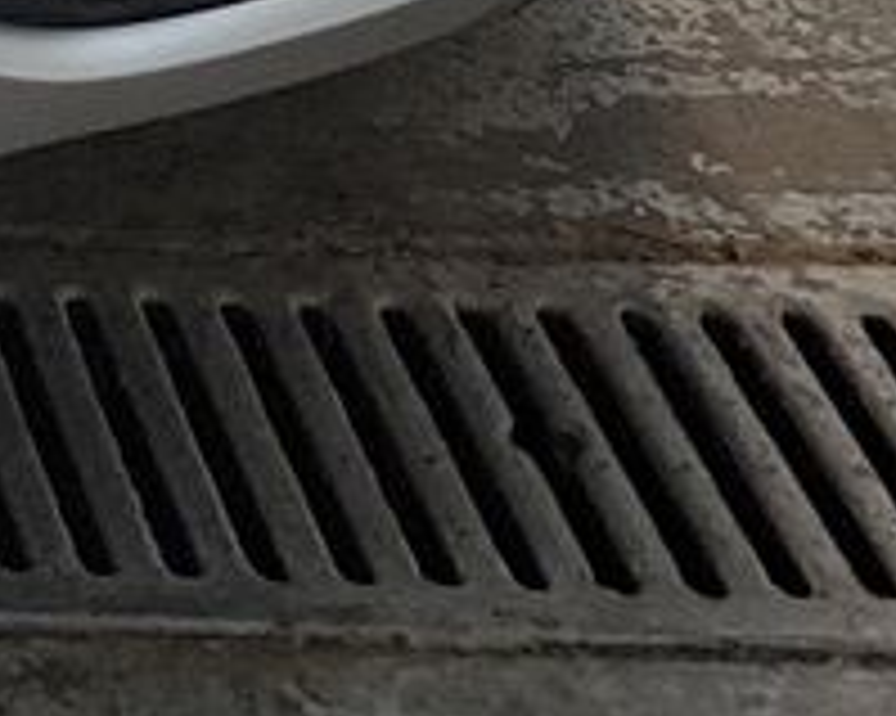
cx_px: -1247
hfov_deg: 9.2
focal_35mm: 188
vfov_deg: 7.5
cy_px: -1184
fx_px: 4983
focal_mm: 6.7
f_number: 1.8
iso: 74
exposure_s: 1/59
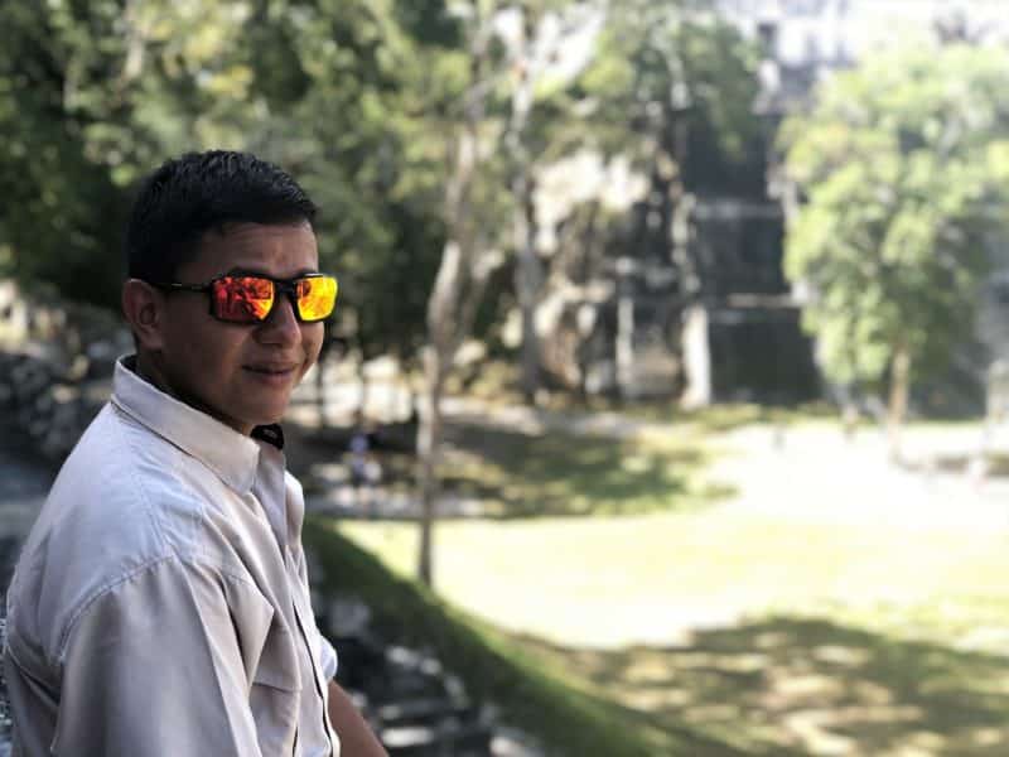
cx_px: 504
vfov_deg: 25.7
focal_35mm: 57
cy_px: 378
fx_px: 1661
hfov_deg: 33.8
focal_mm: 6.6
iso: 32
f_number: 2.8
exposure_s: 1/120
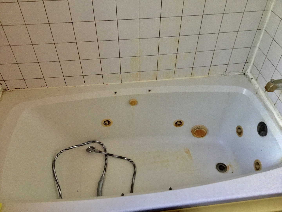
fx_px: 253
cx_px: 141
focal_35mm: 31
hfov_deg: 58.4
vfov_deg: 45.4
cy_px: 106
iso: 200
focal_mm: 3.3
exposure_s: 1/30
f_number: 2.4
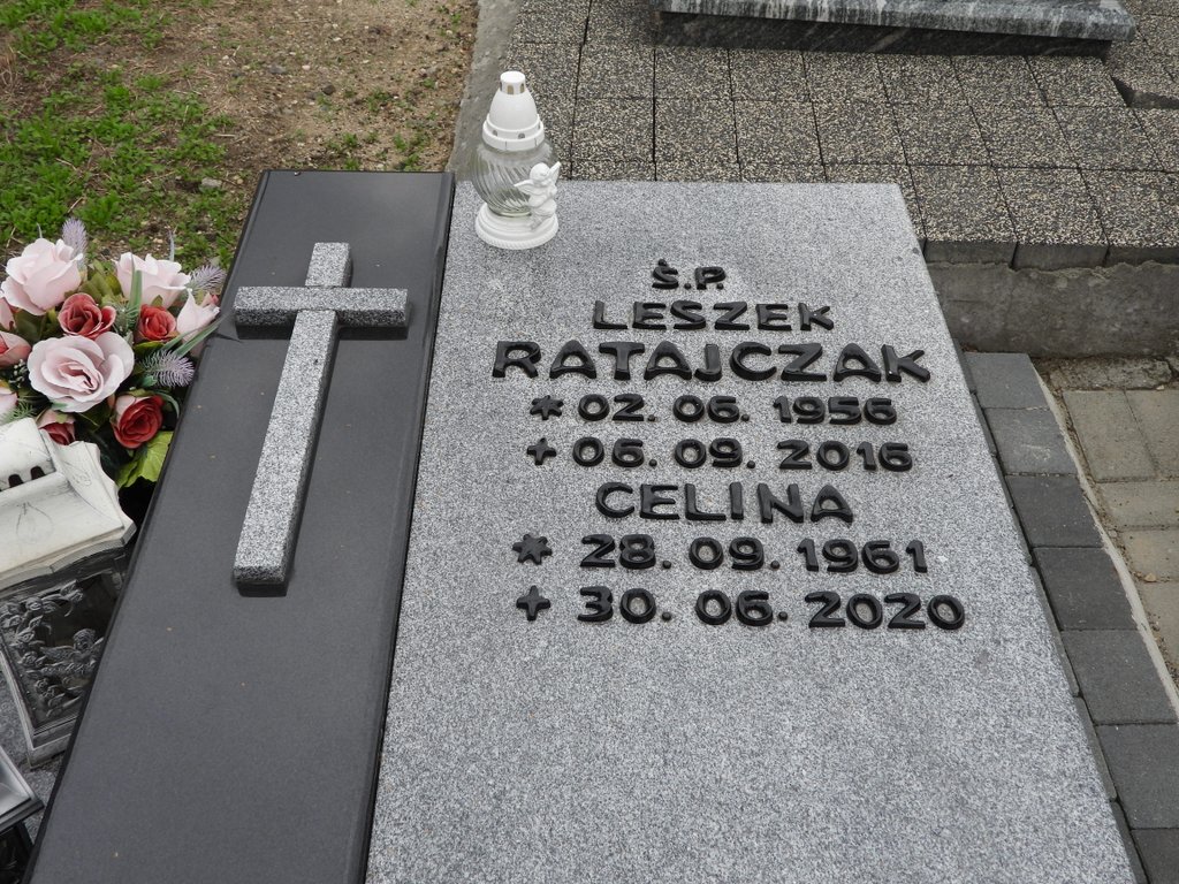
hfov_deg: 49.0
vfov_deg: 37.7
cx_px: 590
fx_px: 1294
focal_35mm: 38
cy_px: 442
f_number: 3.2
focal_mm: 6.8
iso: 100
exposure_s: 1/500
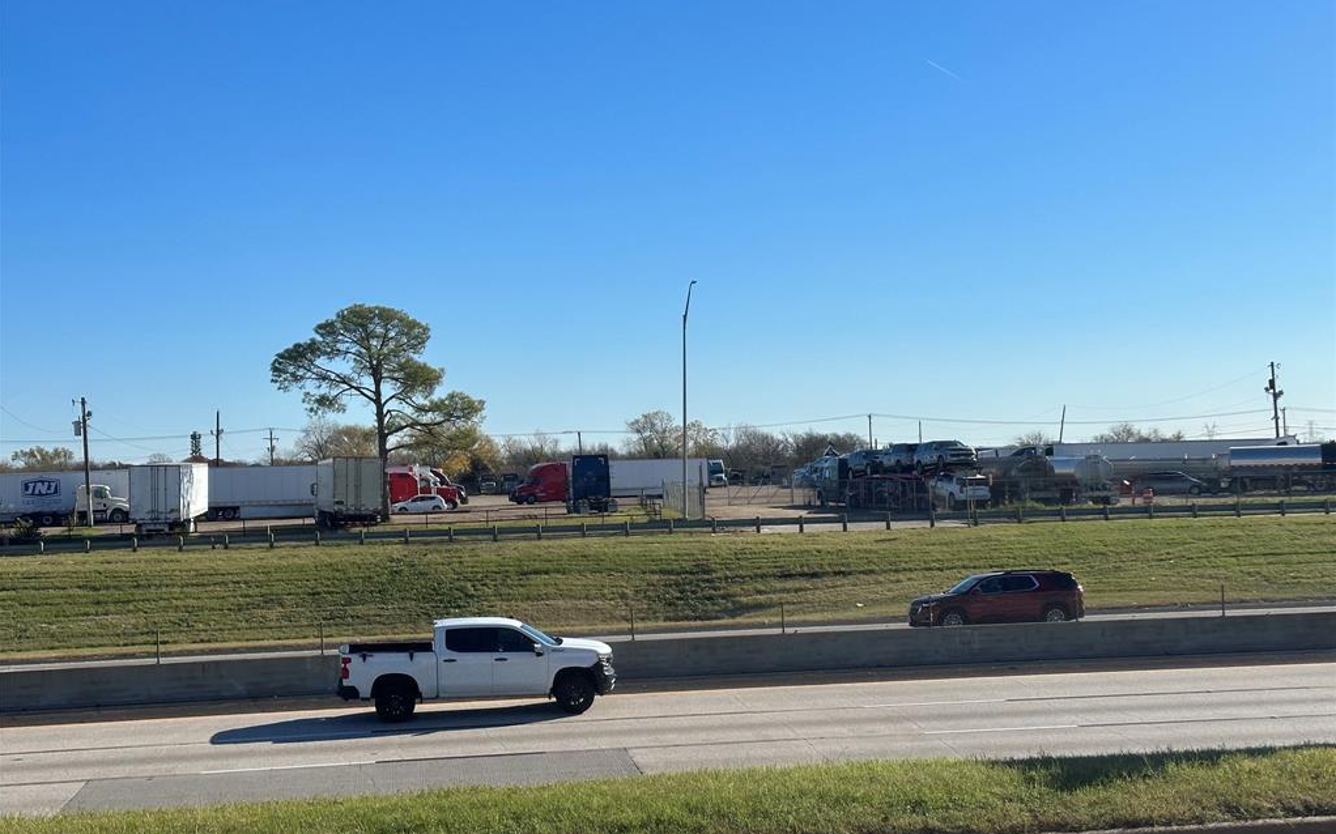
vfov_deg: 25.3
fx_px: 1856
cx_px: 668
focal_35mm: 51
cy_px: 455
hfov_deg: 39.6
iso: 64
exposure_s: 1/6211
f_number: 1.78
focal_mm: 6.86
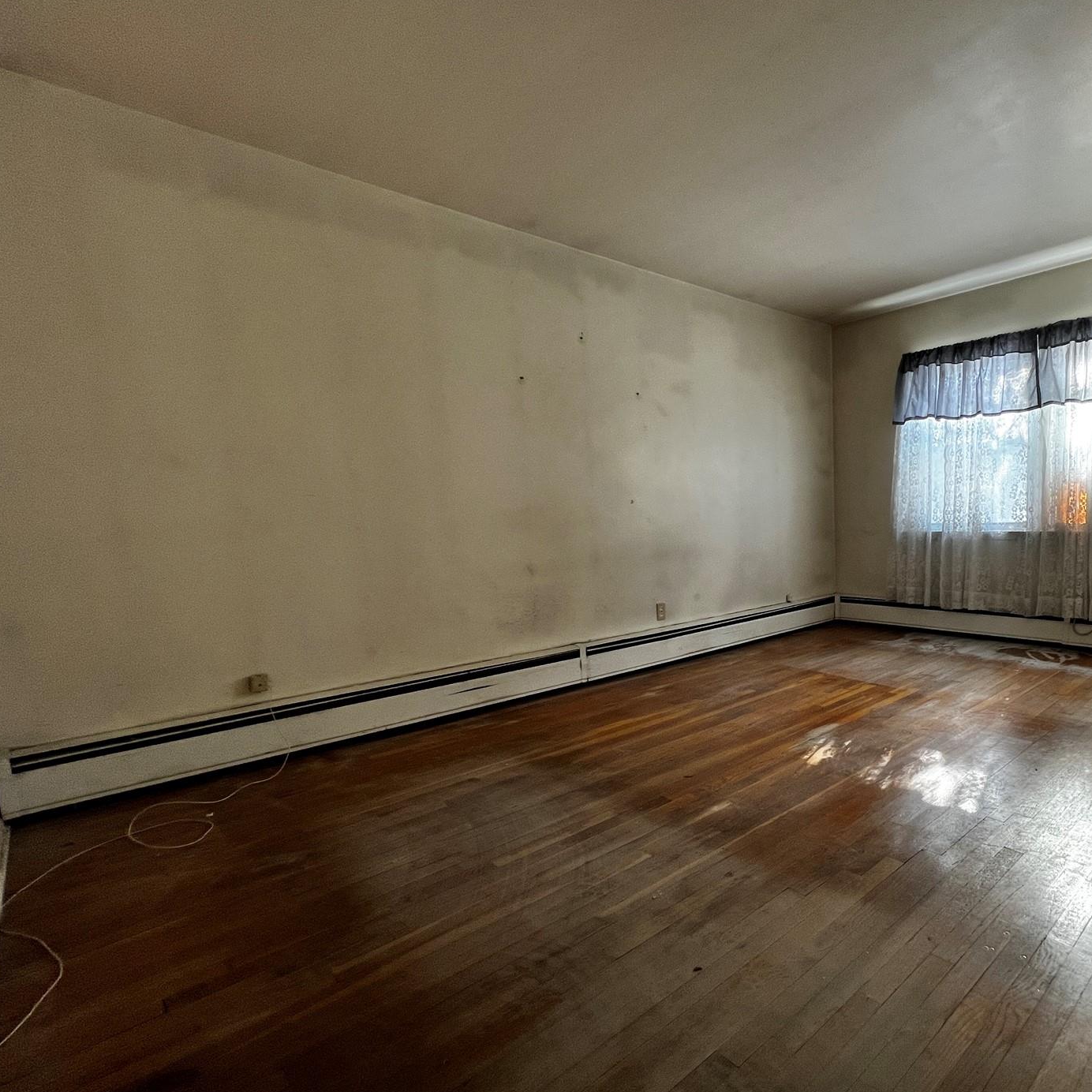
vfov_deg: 83.8
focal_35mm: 17
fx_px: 607
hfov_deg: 80.0
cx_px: 762
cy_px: 586
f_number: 1.8
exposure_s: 1/60
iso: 125
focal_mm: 1.57
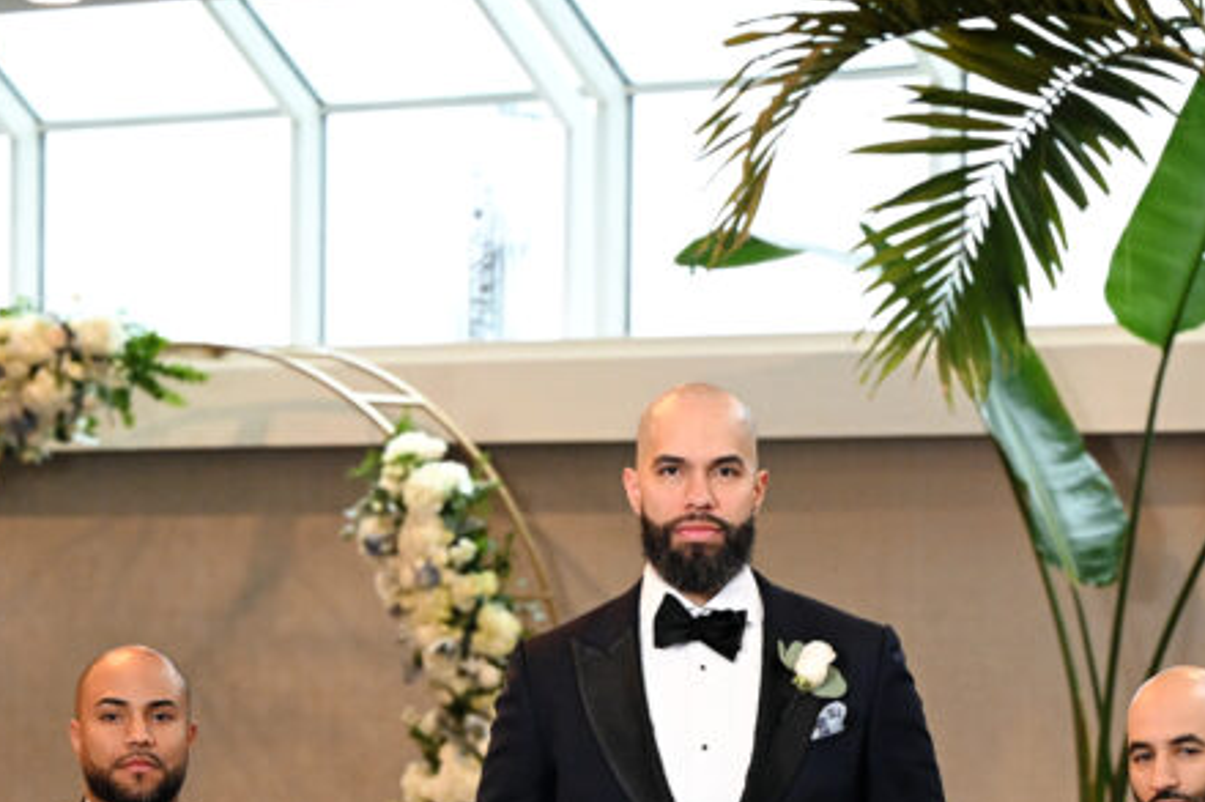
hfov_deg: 12.6
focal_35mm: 163
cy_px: 921
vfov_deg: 8.3
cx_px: 619
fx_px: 5454
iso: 3200
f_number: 4
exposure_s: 1/200
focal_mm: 70
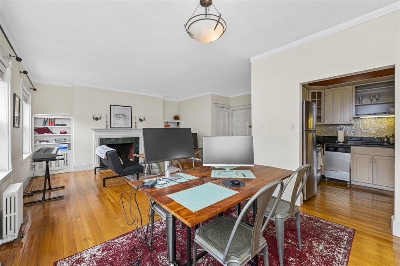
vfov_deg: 81.1
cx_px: 200
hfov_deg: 104.3
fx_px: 155
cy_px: 133
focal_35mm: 14
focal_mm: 14
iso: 800
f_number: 5.6
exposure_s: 1/160
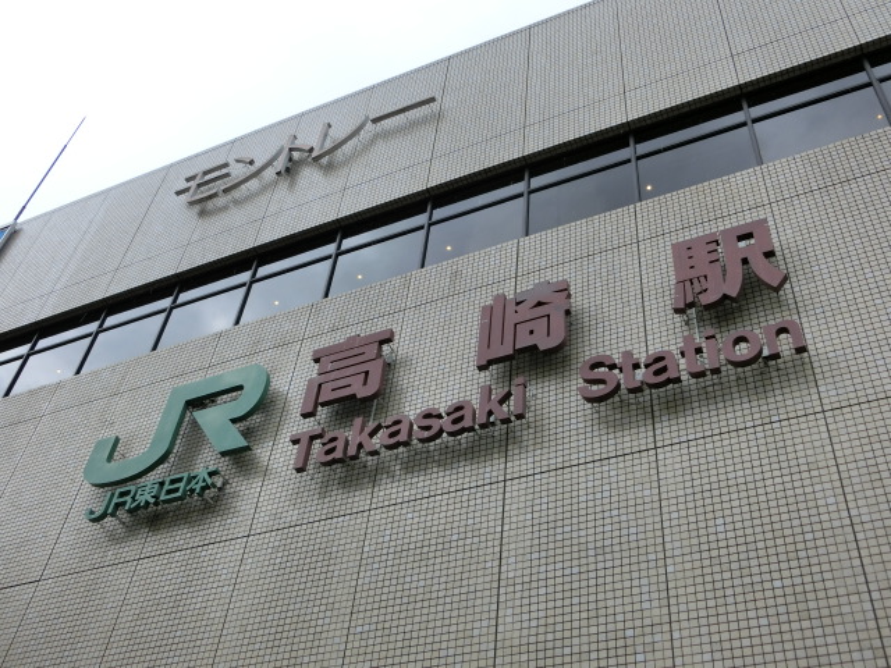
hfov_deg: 47.9
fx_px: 1004
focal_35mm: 39
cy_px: 334
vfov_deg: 36.8
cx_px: 446
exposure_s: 1/320
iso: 80
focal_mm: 6.9
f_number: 4.1
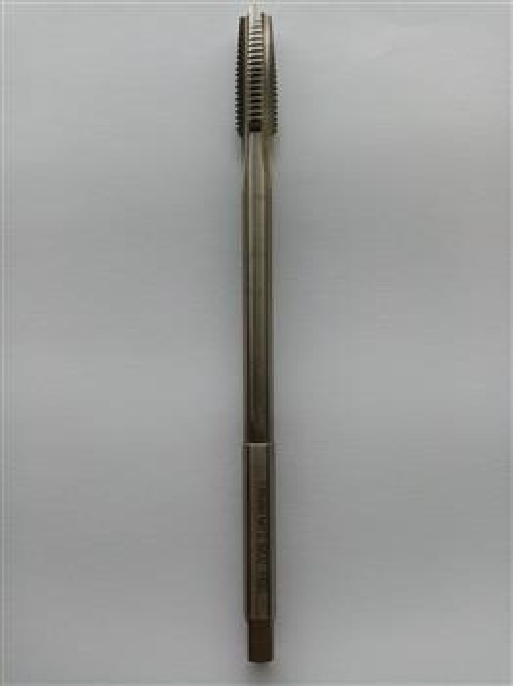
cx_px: 256
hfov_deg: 53.0
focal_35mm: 26
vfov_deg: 67.3
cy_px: 343
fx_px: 514
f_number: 1.8
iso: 100
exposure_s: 1/123
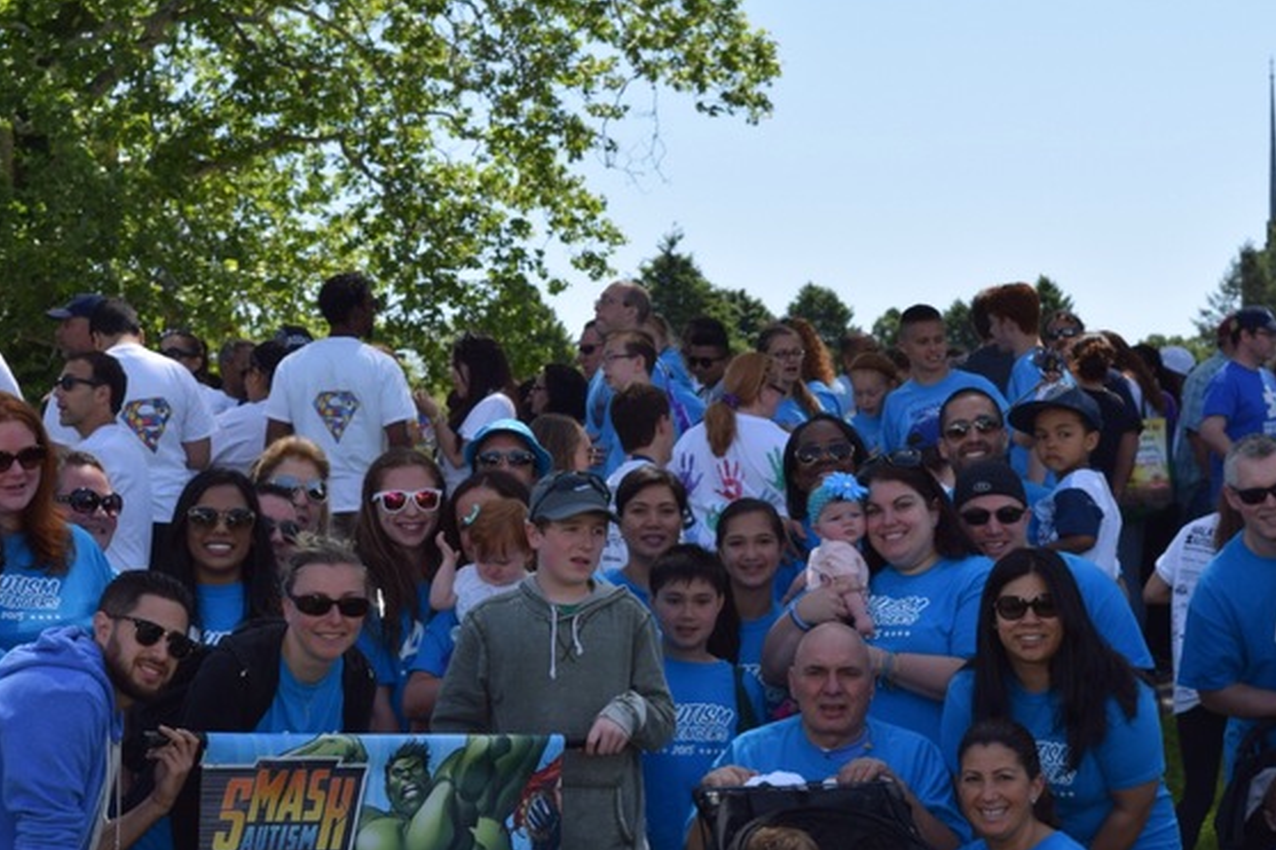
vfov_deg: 12.8
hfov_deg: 19.2
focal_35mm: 107
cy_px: 525
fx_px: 3779
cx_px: 619
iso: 100
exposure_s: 1/200
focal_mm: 55
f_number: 9
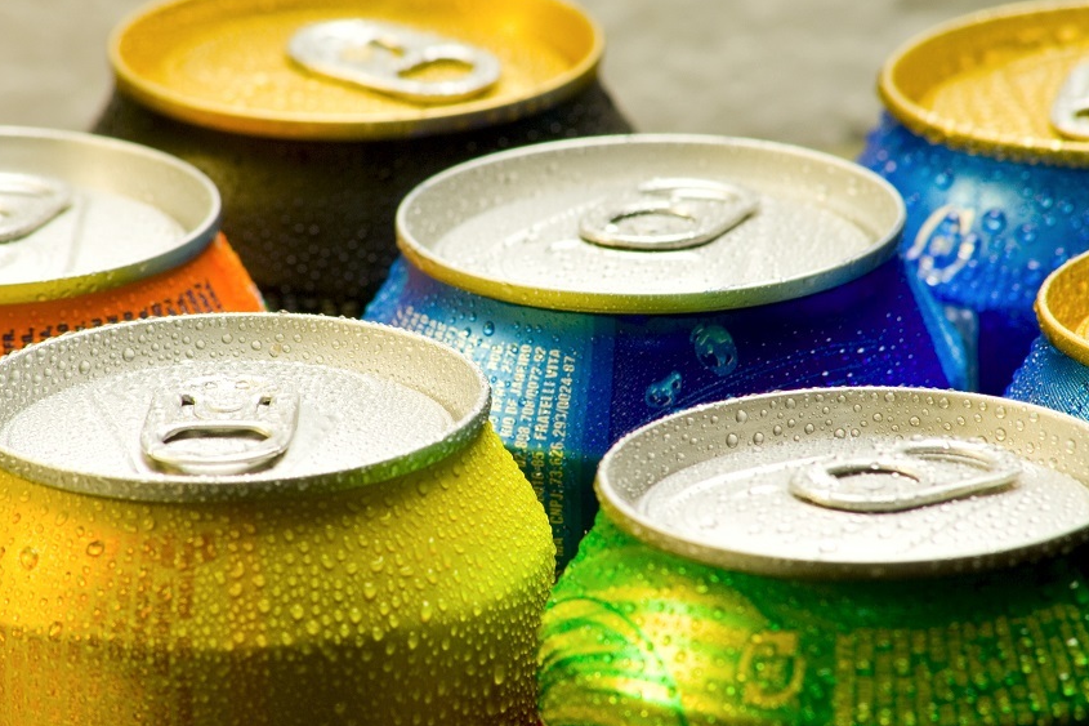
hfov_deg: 5.0
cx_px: 504
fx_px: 12369
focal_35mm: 409
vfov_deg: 3.4
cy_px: 317
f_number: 14
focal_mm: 240
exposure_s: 1/160
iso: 100
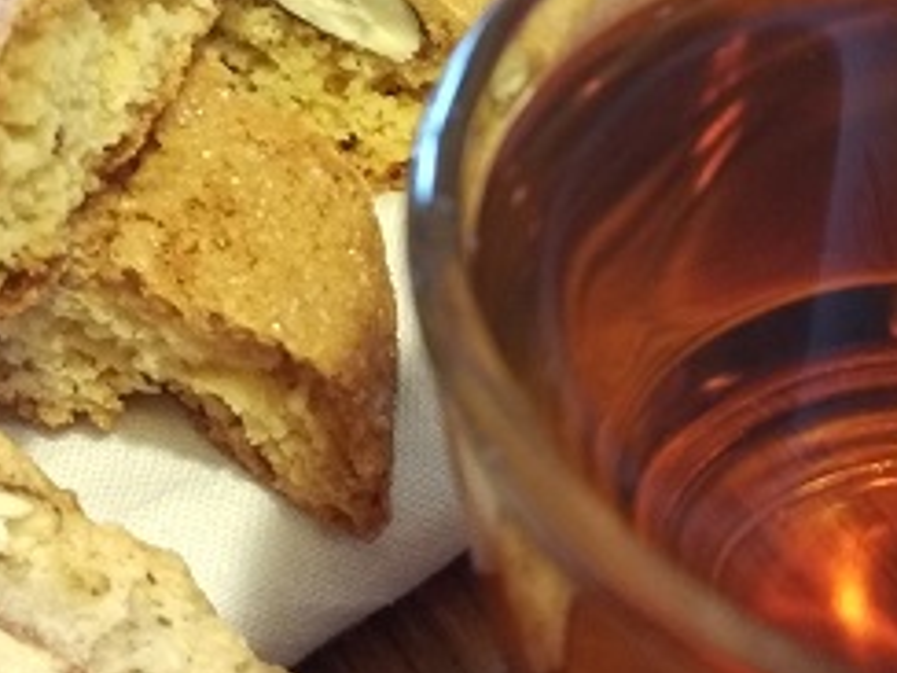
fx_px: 1529
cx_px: 522
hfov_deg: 32.6
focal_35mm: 59
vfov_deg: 24.6
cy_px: 199
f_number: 2
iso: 868
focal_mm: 4.12
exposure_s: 1/14
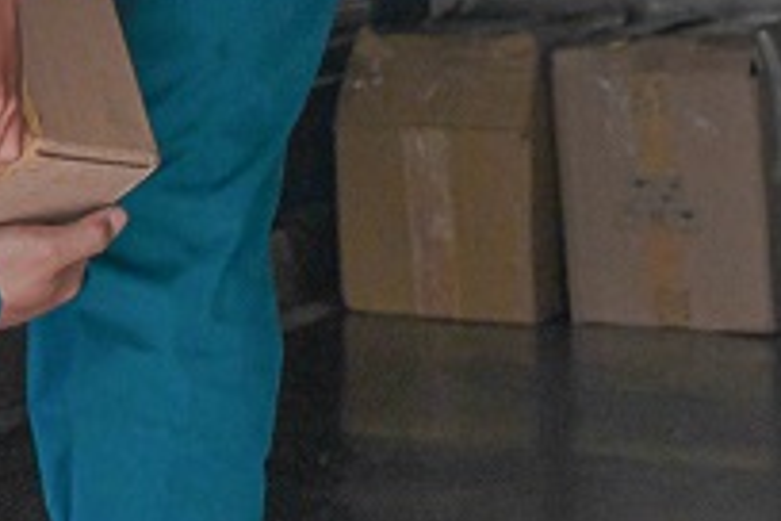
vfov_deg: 8.4
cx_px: -46
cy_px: -385
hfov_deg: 12.9
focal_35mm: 157
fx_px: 3406
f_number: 5.6
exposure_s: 1/200
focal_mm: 40
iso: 1600
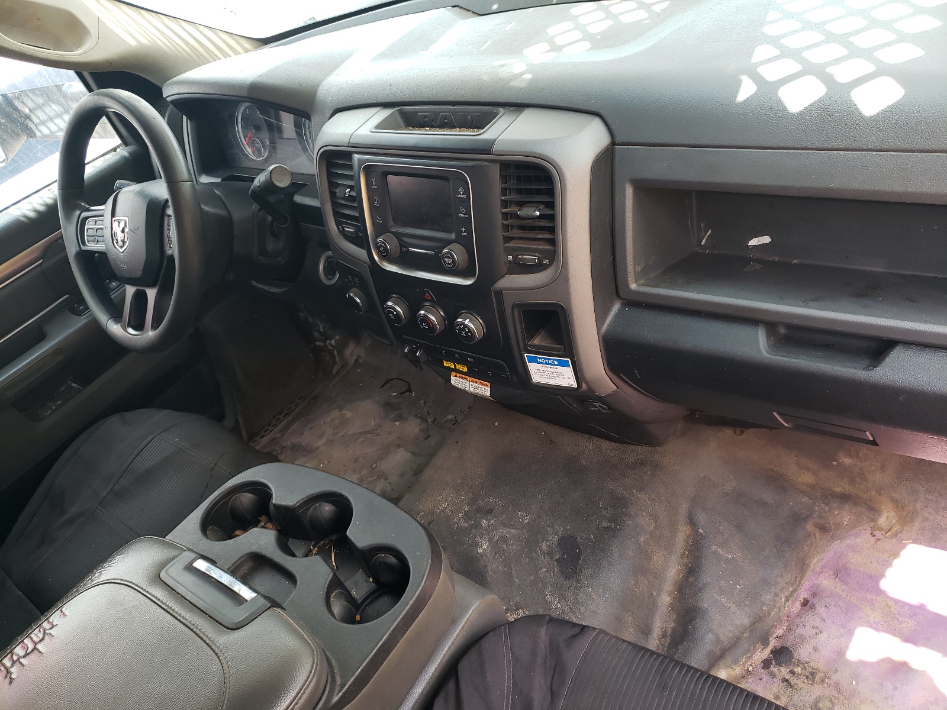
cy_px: 355
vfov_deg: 53.1
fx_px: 711
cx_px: 474
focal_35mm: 26
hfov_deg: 67.3
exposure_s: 1/100
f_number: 1.5
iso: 60
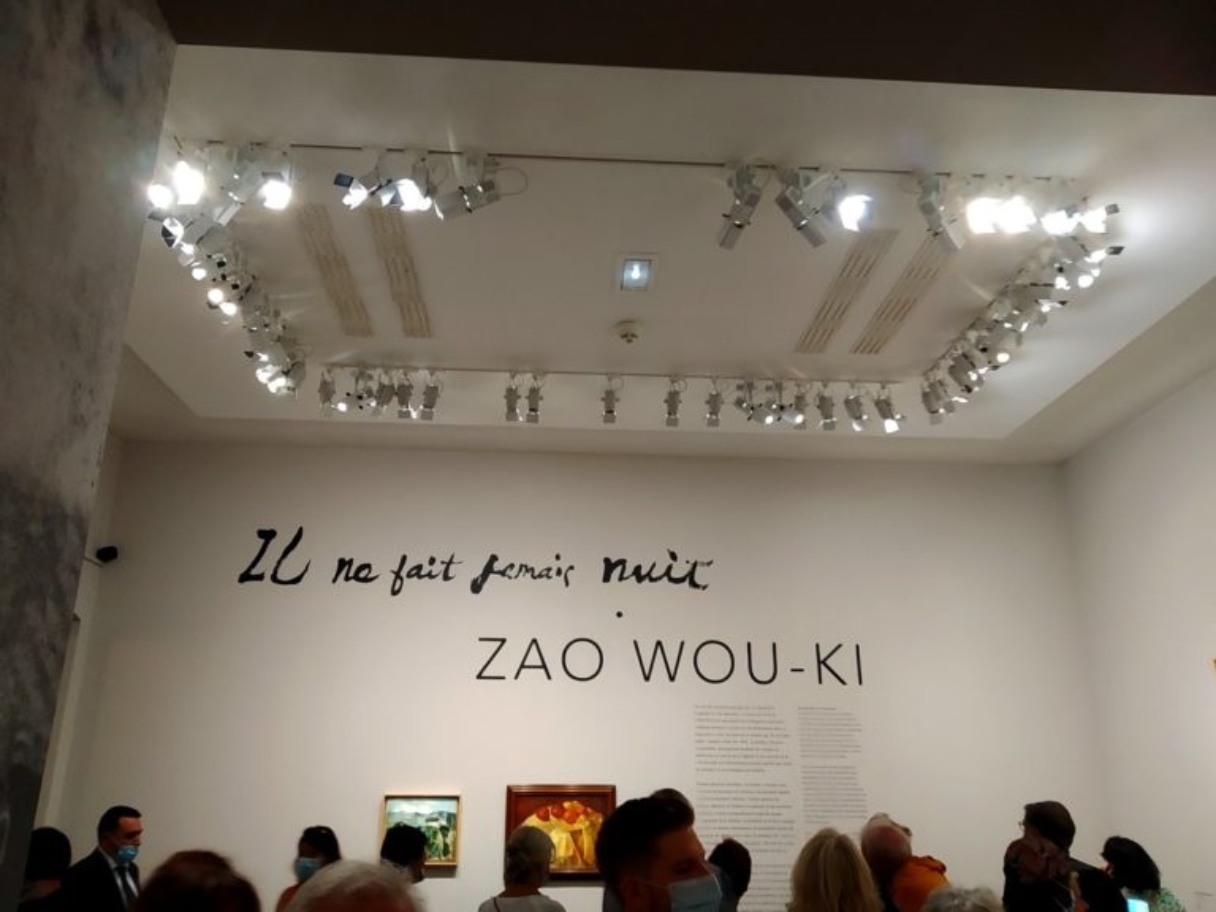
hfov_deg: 67.3
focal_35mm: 26
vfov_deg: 53.1
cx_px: 608
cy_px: 456
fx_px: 913
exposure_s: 1/20
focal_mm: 3.82
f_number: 2.2
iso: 500
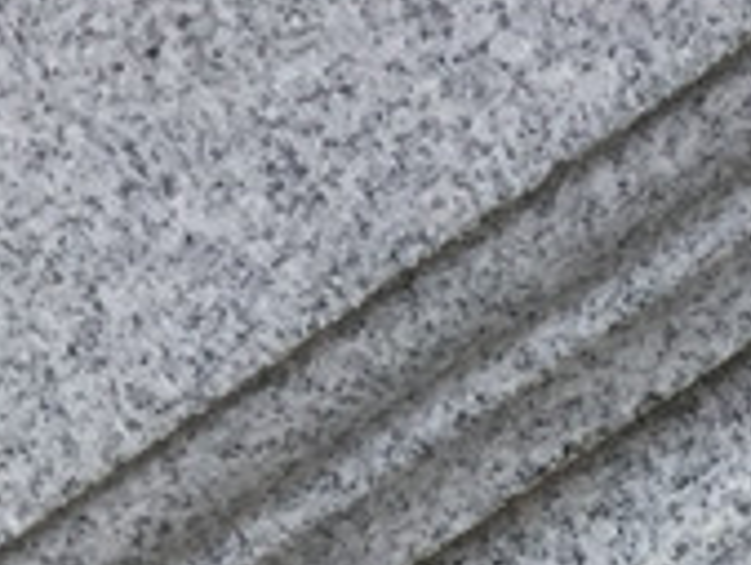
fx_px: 3582
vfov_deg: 8.1
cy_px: 1475
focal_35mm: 165
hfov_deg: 11.1
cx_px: 1404
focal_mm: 3.3
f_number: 2.4
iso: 25
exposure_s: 1/277
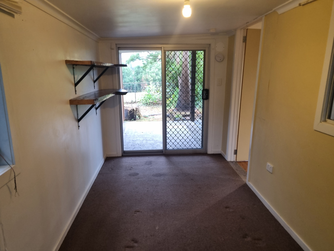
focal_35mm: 26
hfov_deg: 67.3
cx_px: 167
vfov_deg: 53.1
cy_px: 126
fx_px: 251
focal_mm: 5.4
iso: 160
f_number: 1.8
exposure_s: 1/50
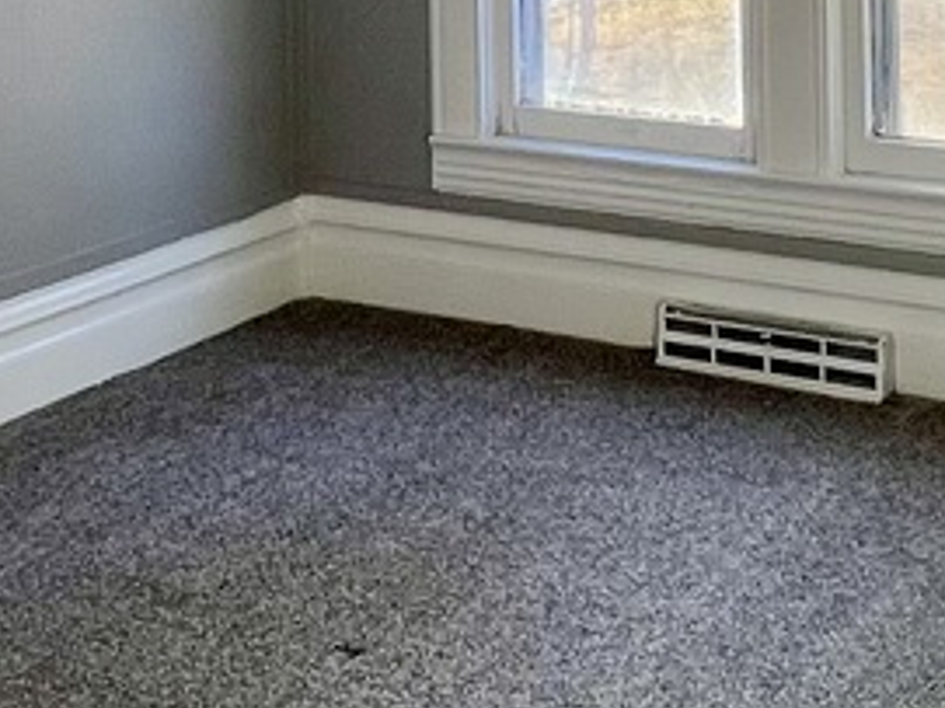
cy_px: -248
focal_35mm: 69
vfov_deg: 19.4
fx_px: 1883
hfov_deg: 28.2
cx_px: 502
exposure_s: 1/120
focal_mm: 1.57
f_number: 1.8
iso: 50
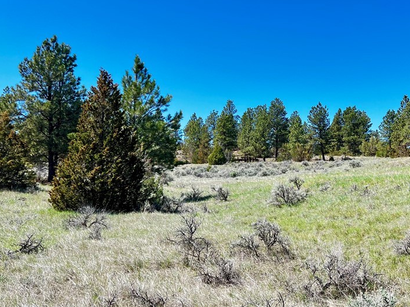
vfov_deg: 37.7
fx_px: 450
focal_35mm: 38
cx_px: 278
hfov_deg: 48.1
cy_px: 154
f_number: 1.5
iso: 50
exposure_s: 1/1019
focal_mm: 5.7
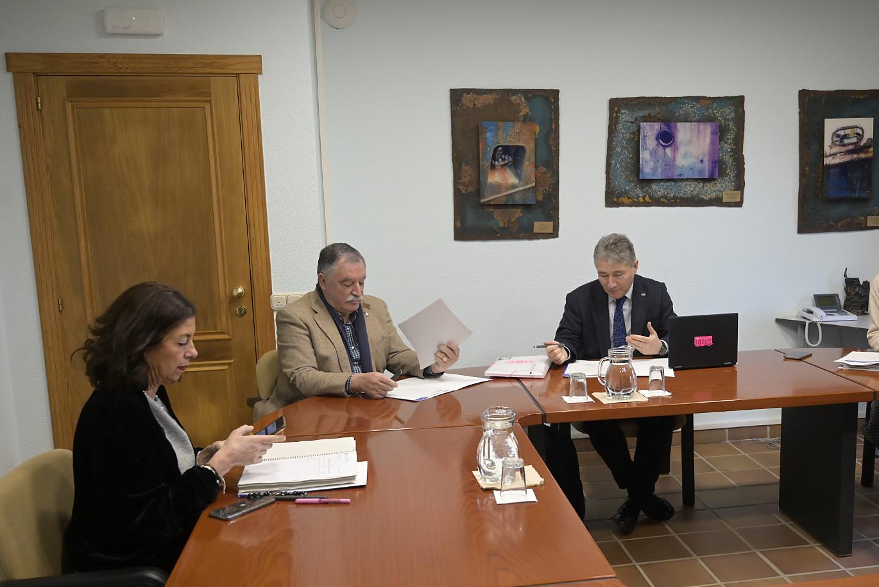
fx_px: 879
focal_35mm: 36
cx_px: 539
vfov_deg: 36.8
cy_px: 342
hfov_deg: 52.7
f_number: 4
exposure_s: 1/800
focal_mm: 29
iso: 6400
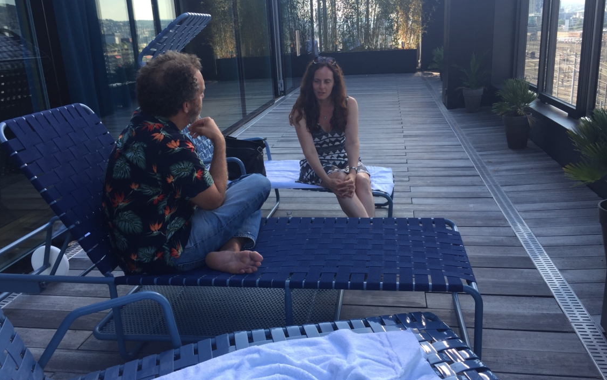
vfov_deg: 40.6
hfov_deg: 61.2
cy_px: 191
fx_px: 513
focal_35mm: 31
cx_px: 303
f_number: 2.2
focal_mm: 4.15
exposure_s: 1/223
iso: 32
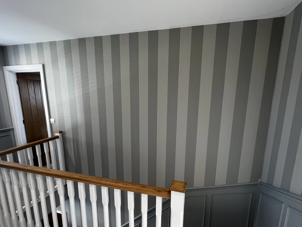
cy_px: 123
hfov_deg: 94.4
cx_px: 158
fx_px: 140
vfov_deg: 78.0
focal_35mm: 16
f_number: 1.8
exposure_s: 1/100
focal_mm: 1.57
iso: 160
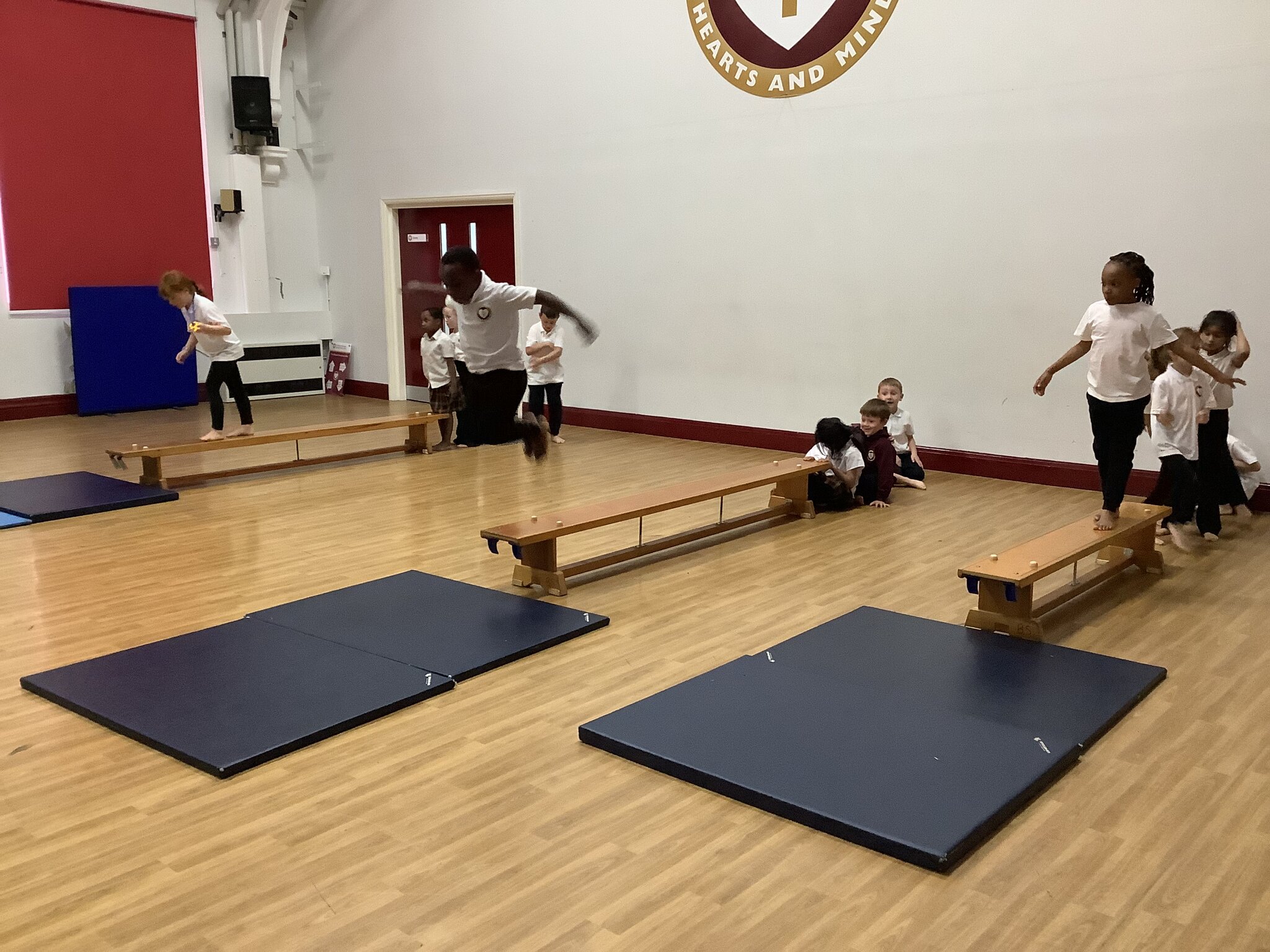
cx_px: 635
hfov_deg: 58.4
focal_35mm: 31
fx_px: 1137
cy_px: 476
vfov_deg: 45.4
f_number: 2.4
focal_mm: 3.3
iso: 320
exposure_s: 1/50
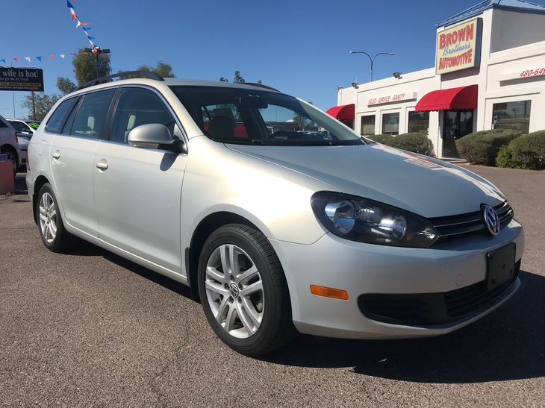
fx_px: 441
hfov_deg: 63.5
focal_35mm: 28
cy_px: 204
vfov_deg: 49.7
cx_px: 272
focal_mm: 3.99
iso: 20
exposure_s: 1/5650
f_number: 1.8
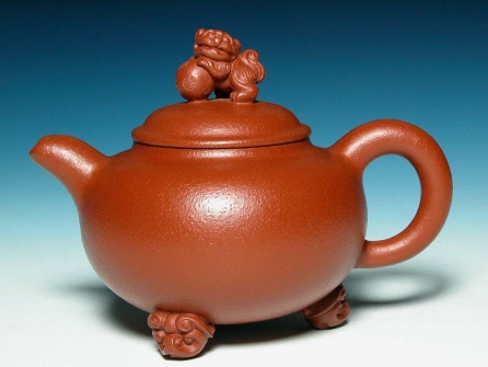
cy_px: 184
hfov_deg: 18.4
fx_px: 1509
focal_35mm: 107
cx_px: 243
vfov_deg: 13.8
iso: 400
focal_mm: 27.3
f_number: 7.4
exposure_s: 1/3.8
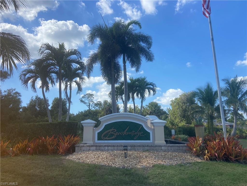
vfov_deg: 53.1
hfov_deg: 67.3
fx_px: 186
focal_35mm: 26
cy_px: 93
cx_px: 124
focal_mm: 4.25
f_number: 1.8
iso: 32
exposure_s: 1/2890
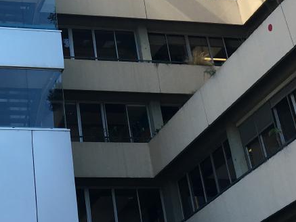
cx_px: 53
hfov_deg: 22.6
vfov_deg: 16.5
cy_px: -63
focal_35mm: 85
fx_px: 727
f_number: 2.2
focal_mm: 4.15
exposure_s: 1/569
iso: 25
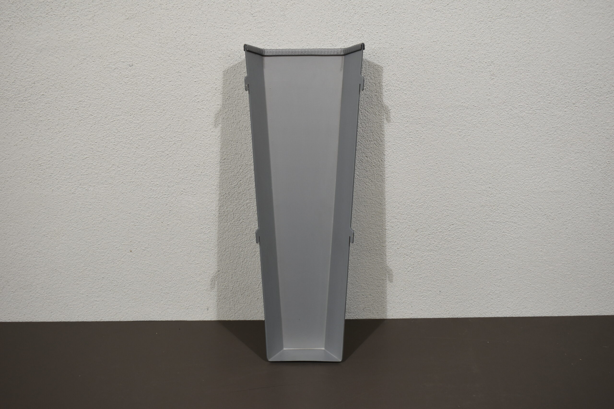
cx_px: 307
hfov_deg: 45.0
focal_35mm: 44
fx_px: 742
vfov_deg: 30.9
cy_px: 204
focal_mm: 29
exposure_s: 1/125
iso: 400
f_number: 5.6
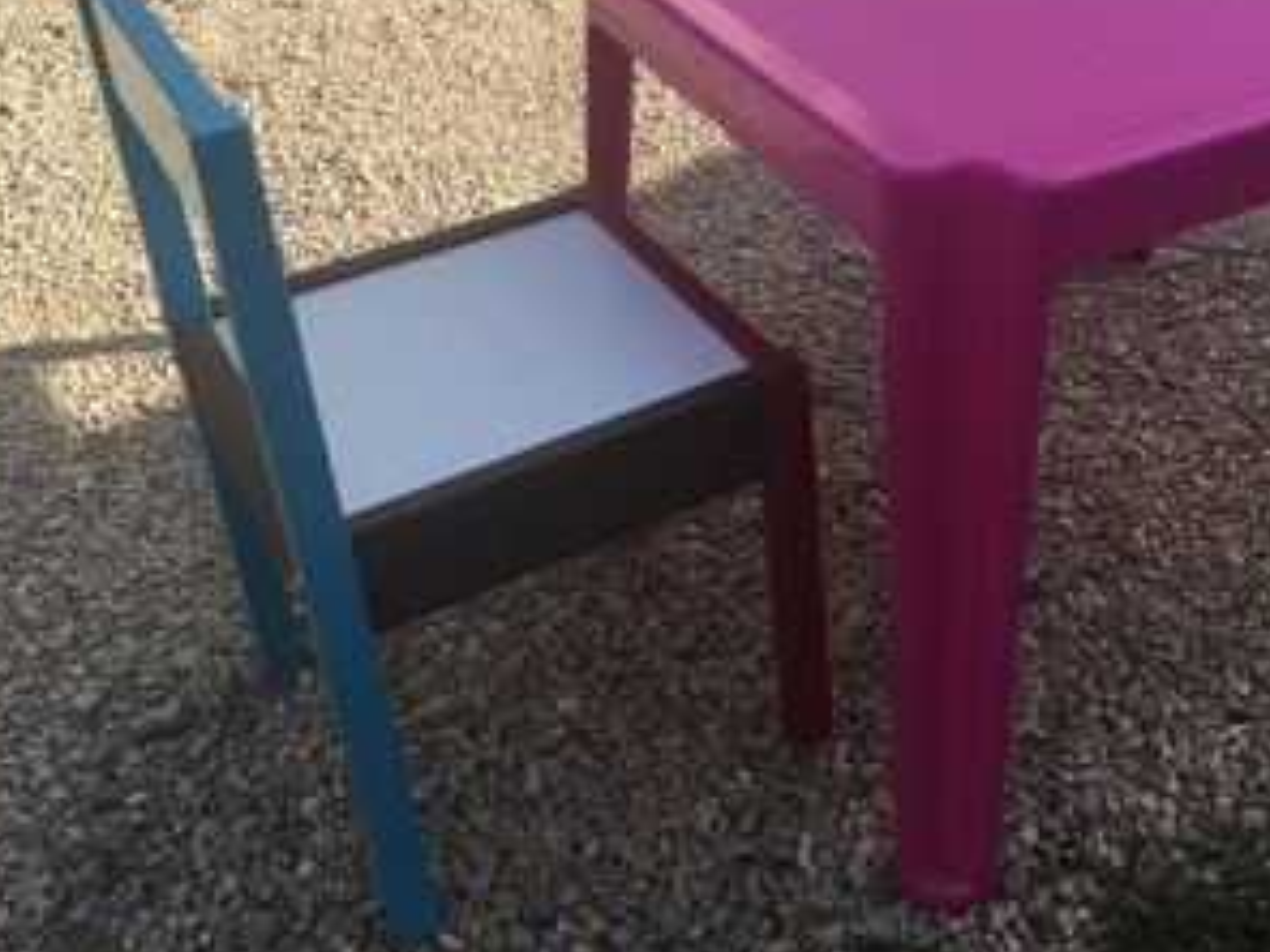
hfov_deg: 39.7
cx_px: 901
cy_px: 300
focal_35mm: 47
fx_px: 1724
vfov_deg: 30.6
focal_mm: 4.15
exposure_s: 1/777
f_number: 2.2
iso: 25
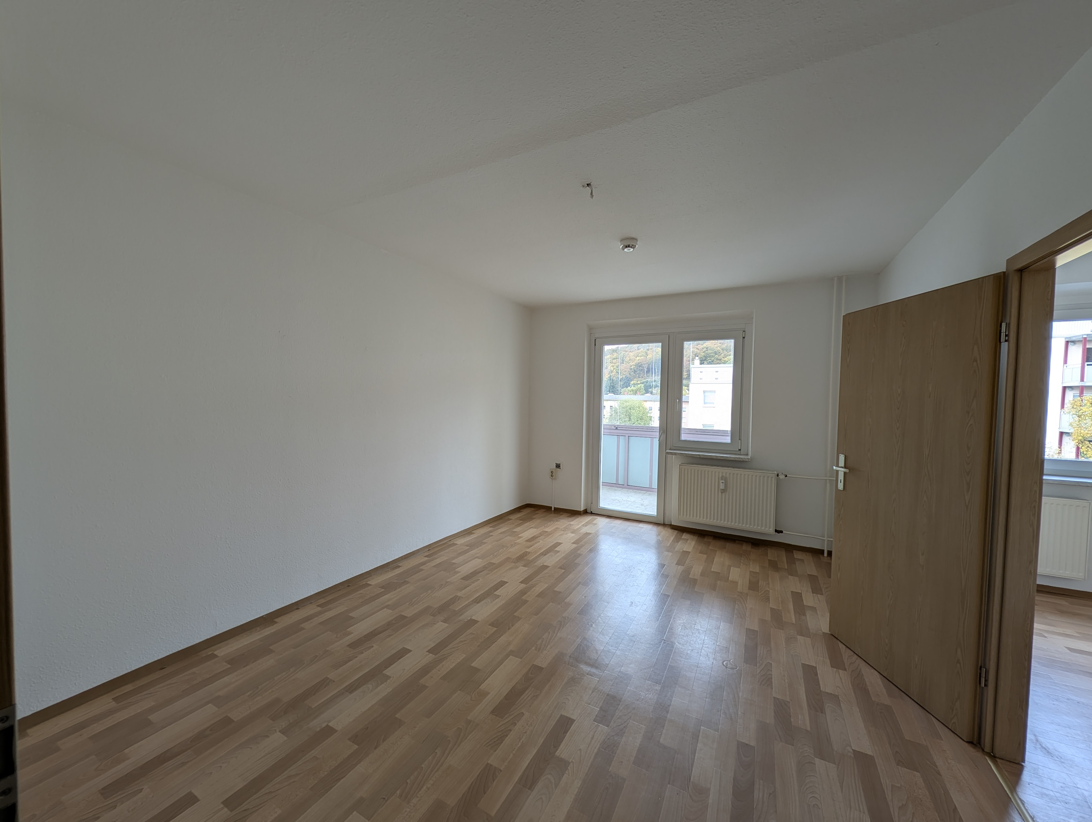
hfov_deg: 110.5
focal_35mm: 12
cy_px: 411
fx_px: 379
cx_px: 546
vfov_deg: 94.6
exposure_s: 1/82.4
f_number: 1.95
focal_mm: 2.23
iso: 40
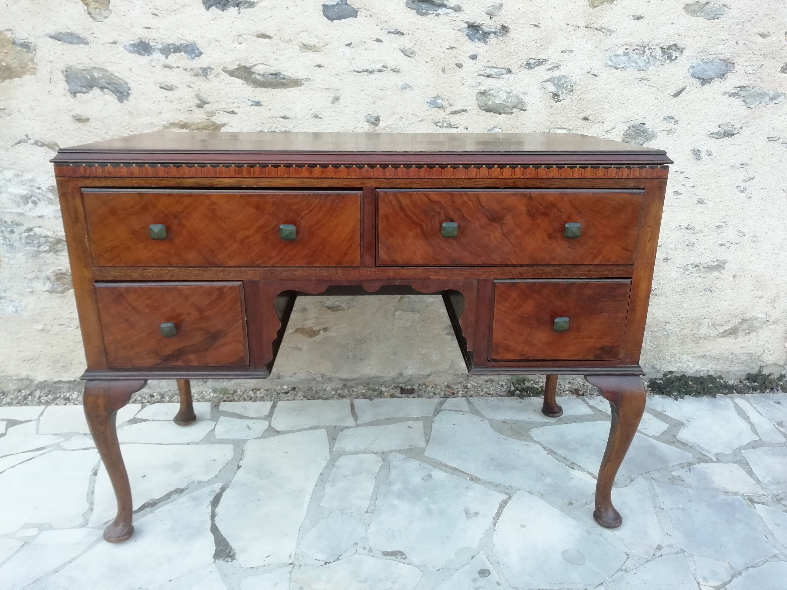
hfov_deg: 67.3
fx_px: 591
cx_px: 394
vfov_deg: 53.1
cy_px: 295
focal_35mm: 26
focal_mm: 3.46
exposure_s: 1/100
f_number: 2.2
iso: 100
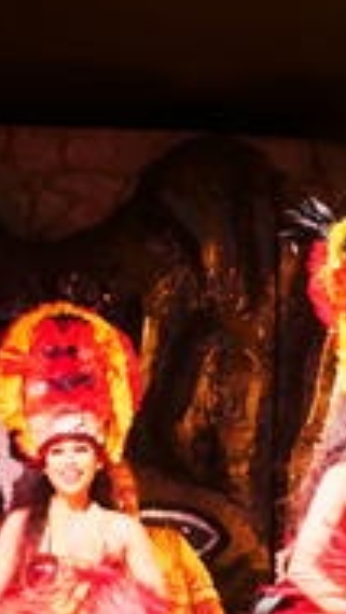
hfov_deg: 5.2
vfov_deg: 9.3
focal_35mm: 232
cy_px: 452
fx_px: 3781
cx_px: 45
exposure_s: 1/100
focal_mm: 45
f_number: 1.8
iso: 1000
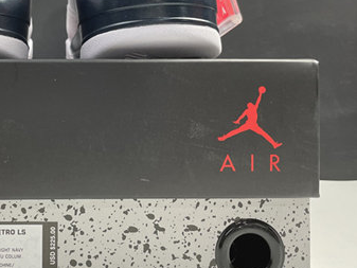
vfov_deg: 26.7
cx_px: 55
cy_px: 69
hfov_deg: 34.1
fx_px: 557
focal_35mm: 54
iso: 100
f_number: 1.6
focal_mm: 4.2
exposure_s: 1/100
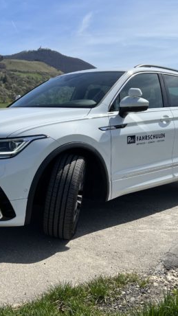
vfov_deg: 50.5
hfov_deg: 29.6
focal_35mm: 40
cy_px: 155
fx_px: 335
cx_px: 65
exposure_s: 1/6579
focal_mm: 5.7
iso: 50
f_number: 1.5
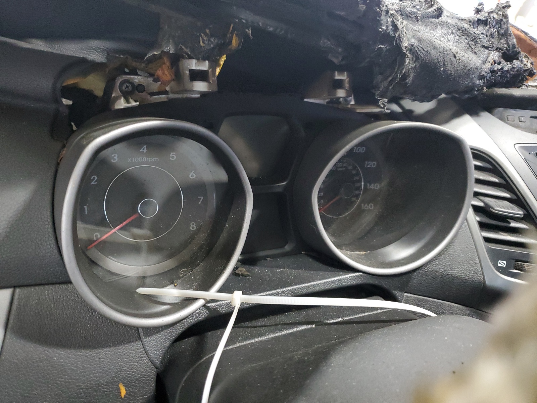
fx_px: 403
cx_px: 268
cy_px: 202
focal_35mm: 26
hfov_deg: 67.3
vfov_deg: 53.1
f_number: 1.5
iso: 379
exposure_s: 1/15
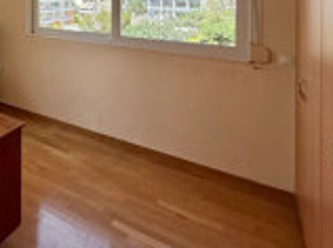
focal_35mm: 32
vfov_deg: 38.3
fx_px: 307
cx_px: -6
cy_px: -8
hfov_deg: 46.7
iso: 64
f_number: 2.2
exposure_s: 1/451
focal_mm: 2.22
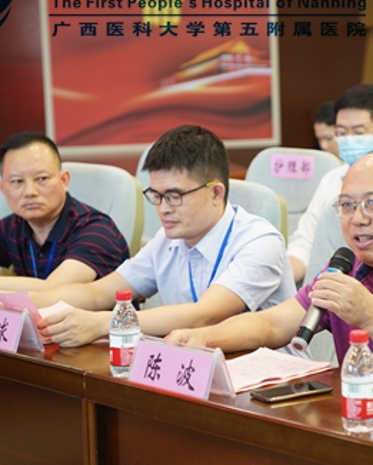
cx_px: 353
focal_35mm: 121
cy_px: 242
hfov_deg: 12.6
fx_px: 1669
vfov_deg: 15.9
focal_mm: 70
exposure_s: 1/15
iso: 250
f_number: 2.8
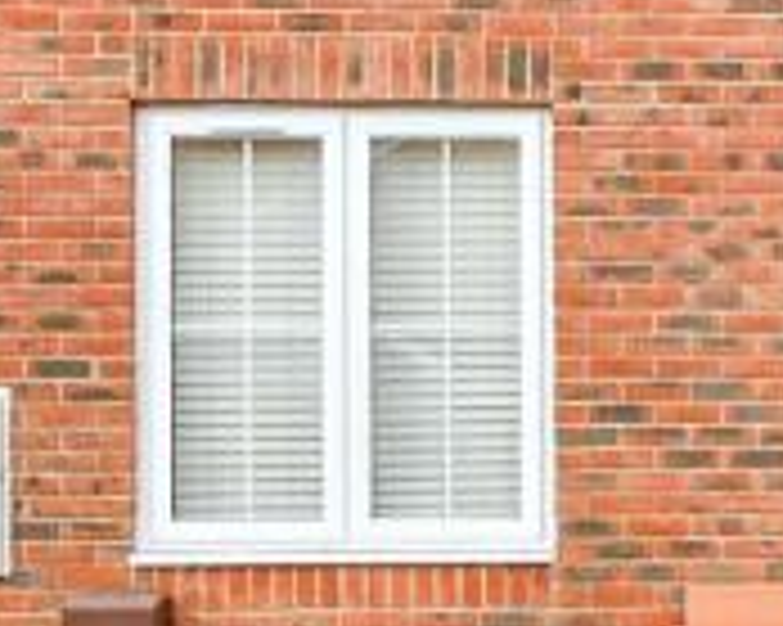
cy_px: 52
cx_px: 1768
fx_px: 2432
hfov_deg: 14.0
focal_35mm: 105
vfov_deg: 14.5
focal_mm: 13
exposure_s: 1/100
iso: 500
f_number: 8
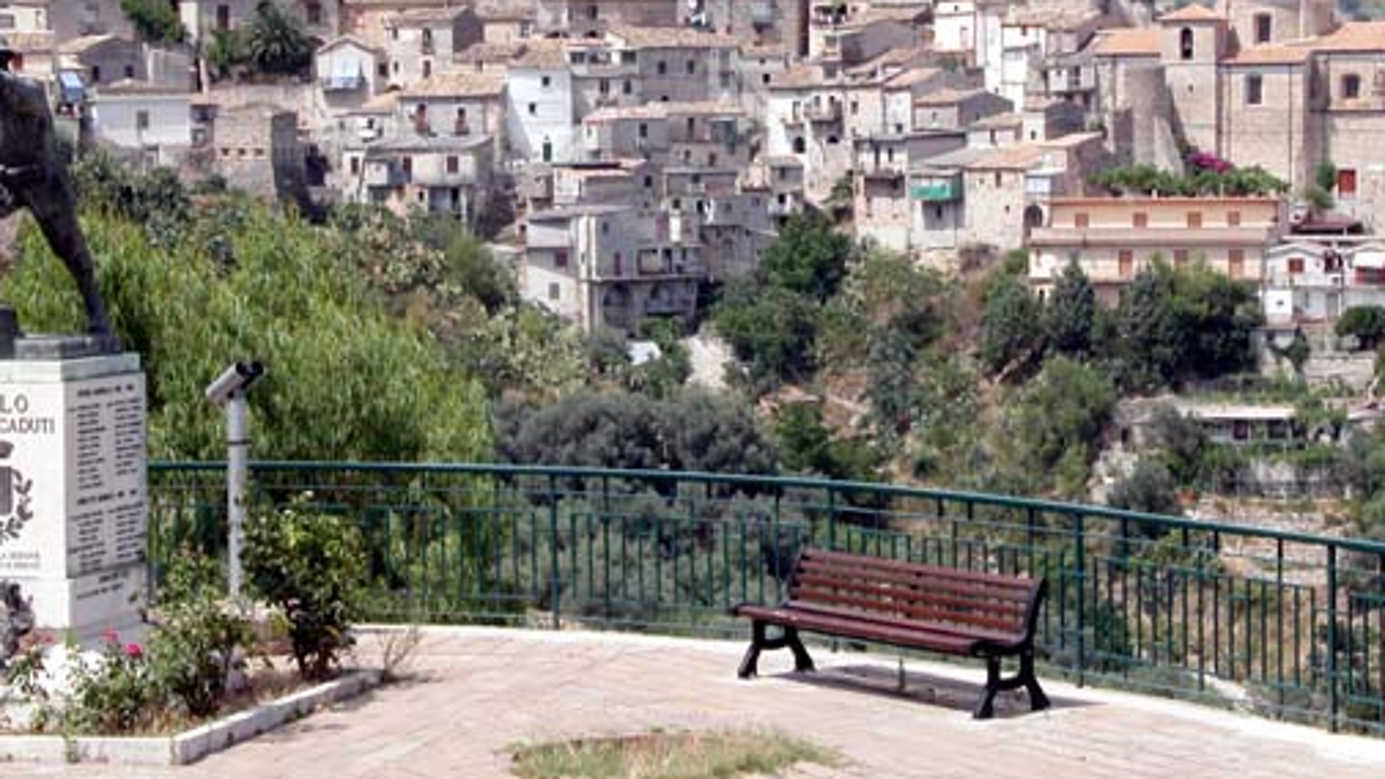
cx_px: 661
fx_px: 4737
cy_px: 173
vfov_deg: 9.4
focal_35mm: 129
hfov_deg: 16.6
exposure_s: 1/262
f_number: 8
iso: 100
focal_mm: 23.7
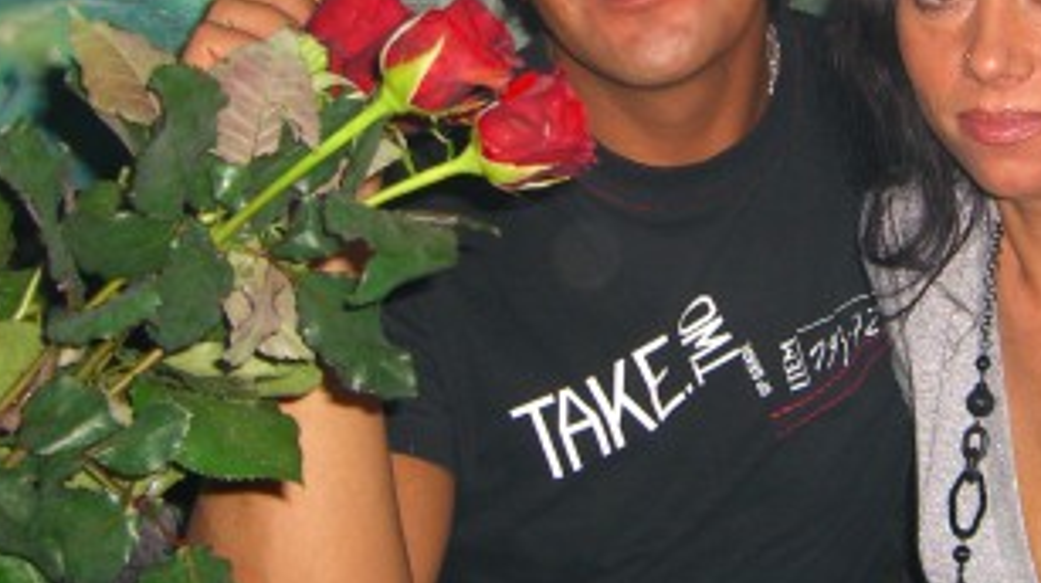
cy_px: 105
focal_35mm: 81
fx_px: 2234
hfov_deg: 26.0
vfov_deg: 14.8
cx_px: 746
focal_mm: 7.9
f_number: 2.8
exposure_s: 1/60
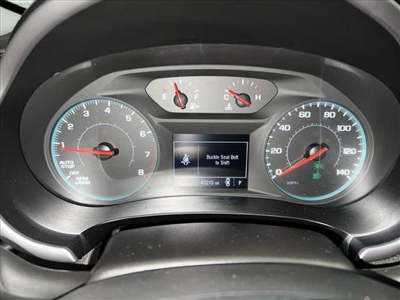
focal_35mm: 26
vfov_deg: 53.1
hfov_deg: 67.3
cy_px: 150
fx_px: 300
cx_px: 200
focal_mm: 5.7
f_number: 1.5
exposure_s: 1/46
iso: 32
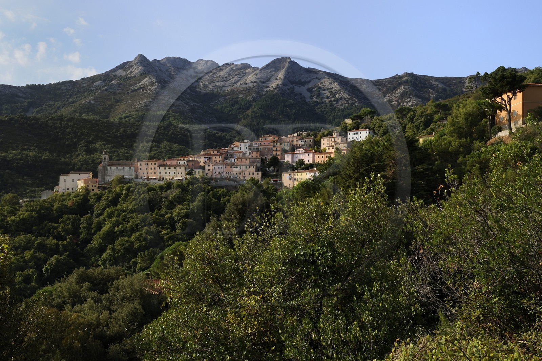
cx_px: 271
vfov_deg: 38.9
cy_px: 180
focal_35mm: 34
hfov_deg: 55.8
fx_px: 512
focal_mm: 34
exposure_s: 1/100
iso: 200
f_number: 14
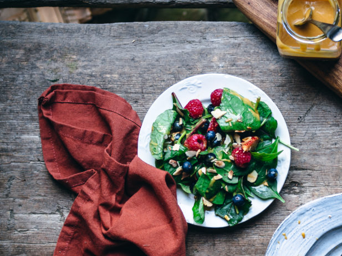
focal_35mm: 83
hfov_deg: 23.2
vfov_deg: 17.8
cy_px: 163
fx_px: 820
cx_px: 275
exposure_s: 1/125
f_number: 2.5
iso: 200
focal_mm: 25
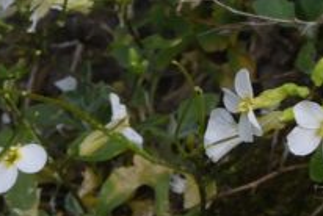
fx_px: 3172
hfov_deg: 5.7
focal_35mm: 353
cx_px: 699
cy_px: -375
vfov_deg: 3.8
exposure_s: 1/160
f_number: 13
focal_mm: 56
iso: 800
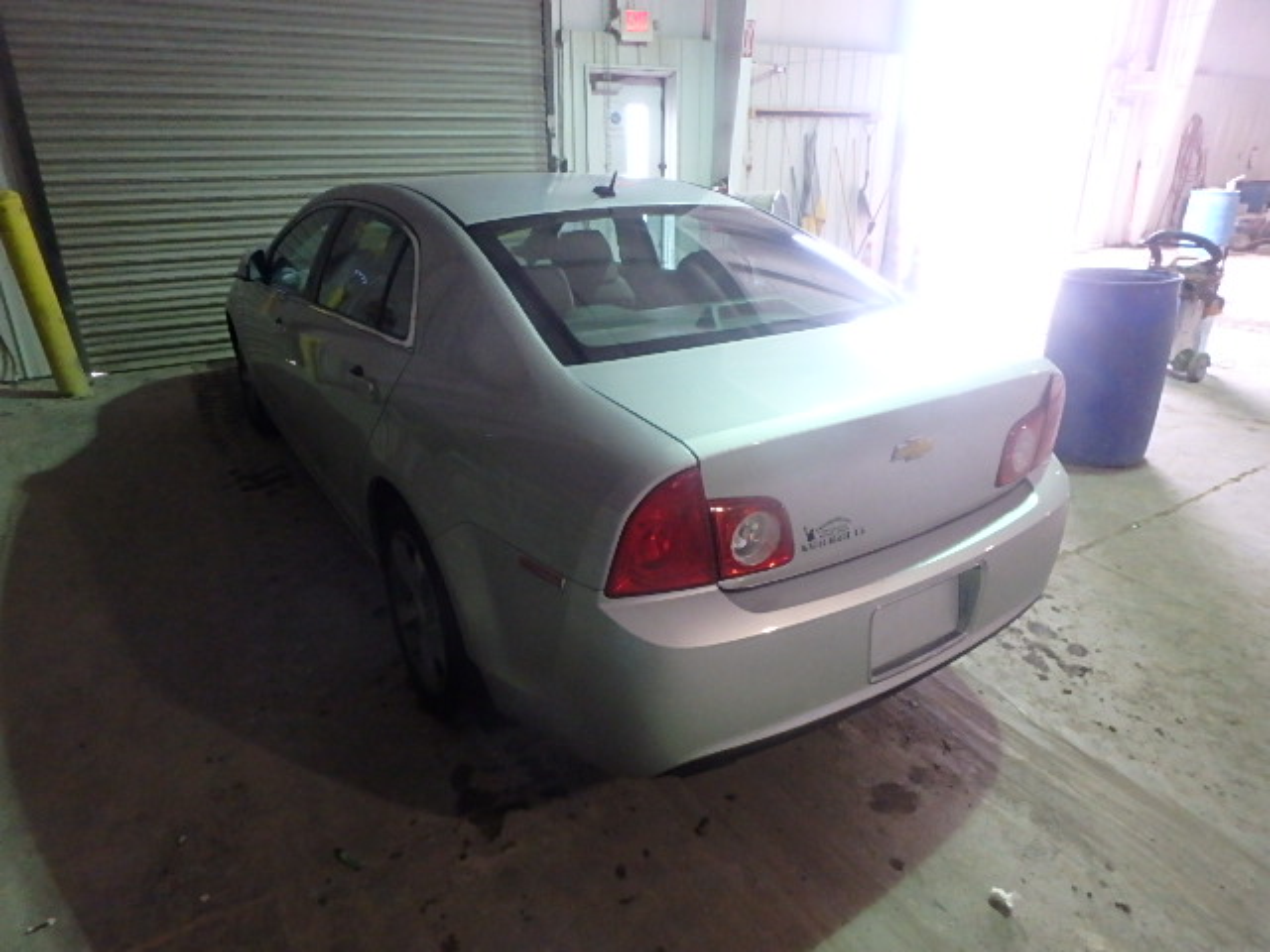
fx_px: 770
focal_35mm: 21
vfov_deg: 63.4
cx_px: 635
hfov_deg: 79.0
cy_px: 476
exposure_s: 1/25
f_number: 3.5
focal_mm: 3.7
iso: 800
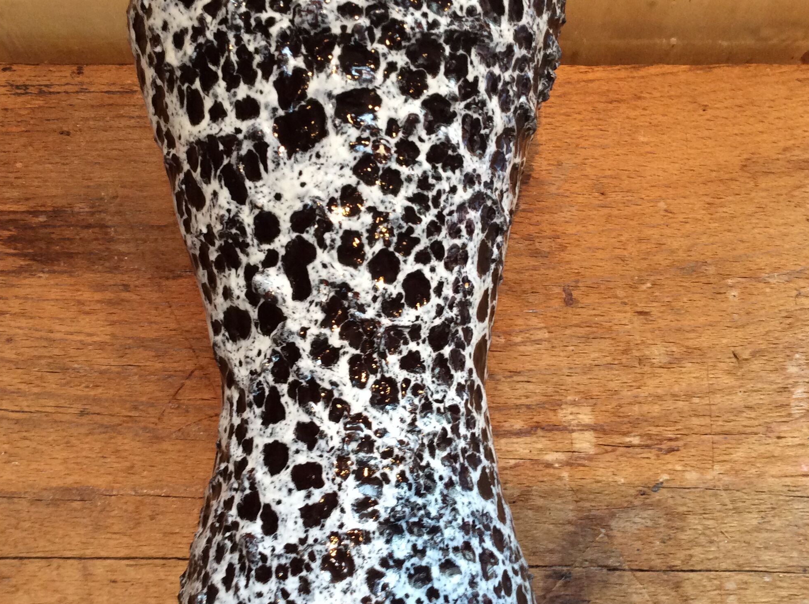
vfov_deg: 34.3
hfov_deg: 44.8
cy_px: 297
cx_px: 355
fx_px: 980
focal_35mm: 42
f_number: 2.4
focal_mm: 3.3
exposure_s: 1/25
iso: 80
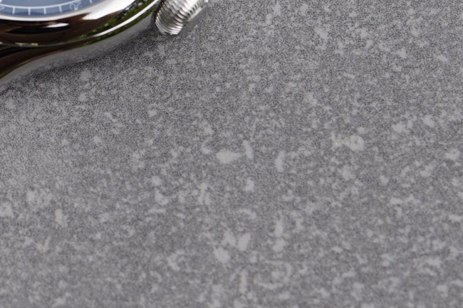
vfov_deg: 4.2
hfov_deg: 6.3
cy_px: -82
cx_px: -207
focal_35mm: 323
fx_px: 4153
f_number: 4.5
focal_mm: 70
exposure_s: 1/200
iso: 100
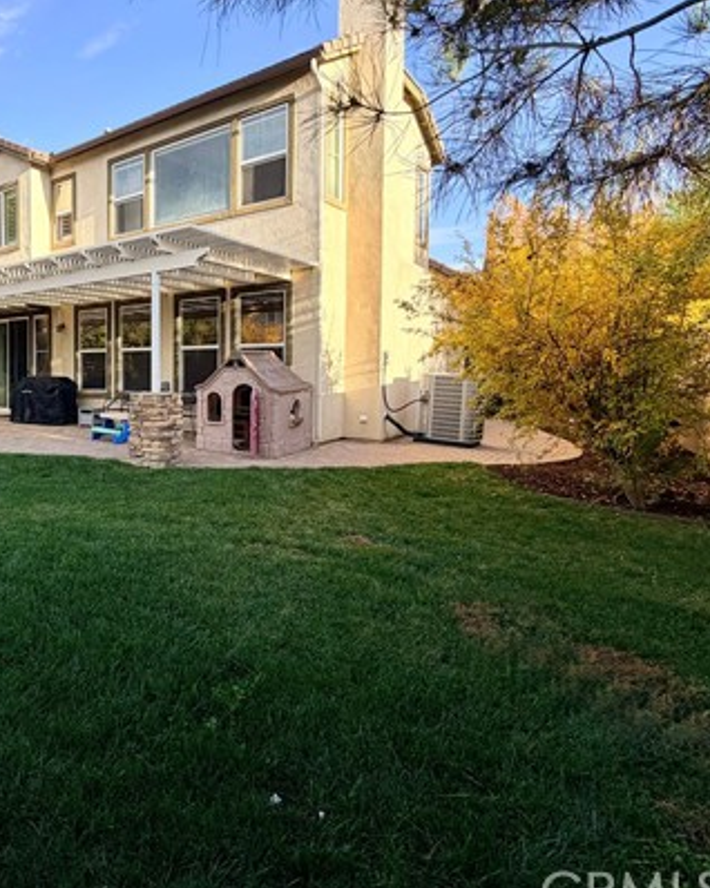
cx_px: 107
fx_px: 578
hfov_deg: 56.7
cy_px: 388
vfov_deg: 74.7
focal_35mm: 22
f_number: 2.2
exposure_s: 1/540
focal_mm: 2.22
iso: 40
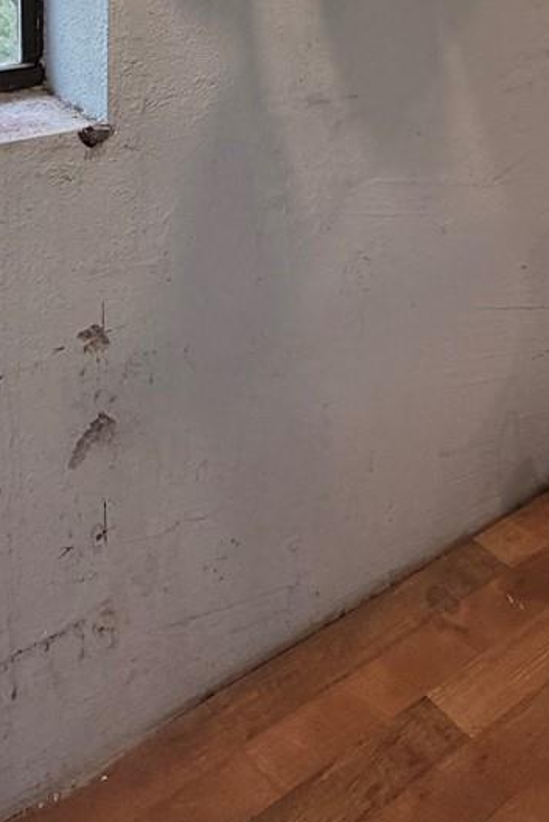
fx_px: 1006
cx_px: 271
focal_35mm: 44
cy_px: -25
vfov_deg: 38.7
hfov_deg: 30.5
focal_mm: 2.22
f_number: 2.2
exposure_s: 1/120
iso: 320
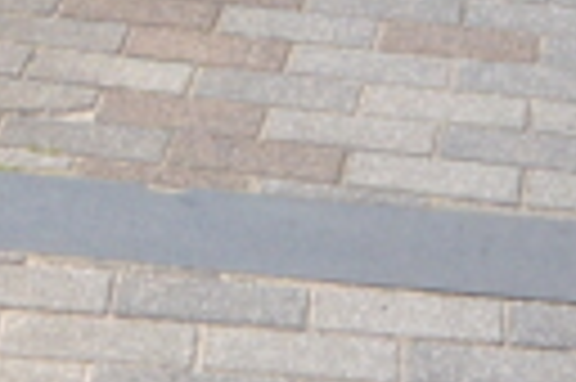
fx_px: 3036
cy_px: -274
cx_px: 216
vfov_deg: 7.0
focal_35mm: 190
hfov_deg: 10.8
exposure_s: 1/640
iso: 160
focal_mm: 10
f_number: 5.6
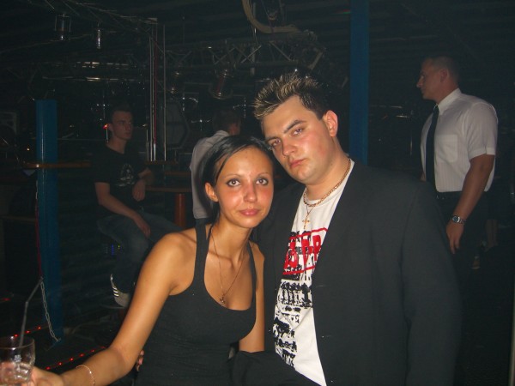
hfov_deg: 49.0
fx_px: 565
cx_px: 258
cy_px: 193
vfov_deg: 37.7
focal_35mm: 38
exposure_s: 1/60
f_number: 2.8
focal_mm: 7.9
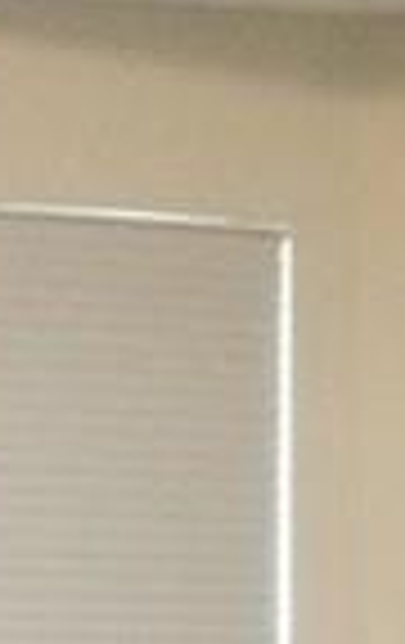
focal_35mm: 210
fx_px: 3690
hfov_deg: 6.3
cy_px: 777
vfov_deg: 9.8
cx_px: 148
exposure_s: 1/15
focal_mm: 4.15
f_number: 2.2
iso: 400
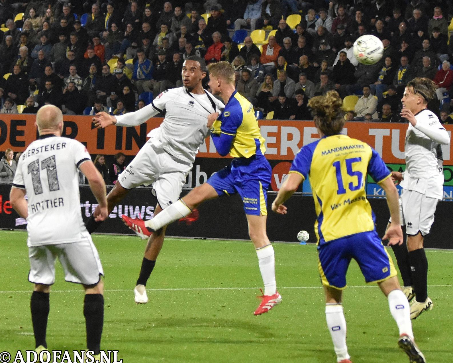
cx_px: 270
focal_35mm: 119
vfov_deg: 13.0
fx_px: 1595
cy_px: 182
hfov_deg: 16.1
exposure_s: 1/640
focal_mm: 70
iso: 2500
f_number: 2.8
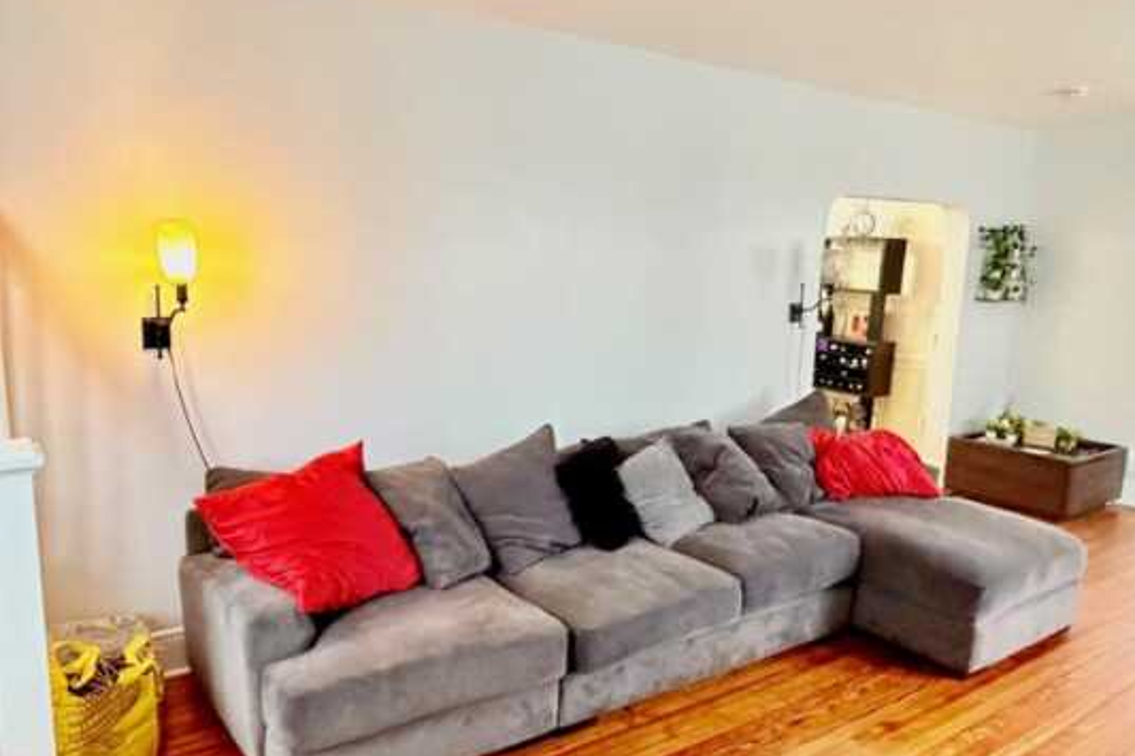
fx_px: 882
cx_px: 509
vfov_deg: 46.4
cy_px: 385
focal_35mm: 28
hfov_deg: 65.3
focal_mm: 2.22
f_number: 2.2
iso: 1250
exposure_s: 1/60
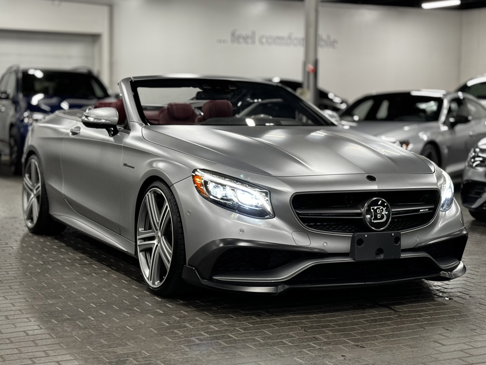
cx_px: 243
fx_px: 674
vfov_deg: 30.3
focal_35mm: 48
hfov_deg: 39.7
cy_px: 182
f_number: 1.78
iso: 200
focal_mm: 6.86
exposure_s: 1/59
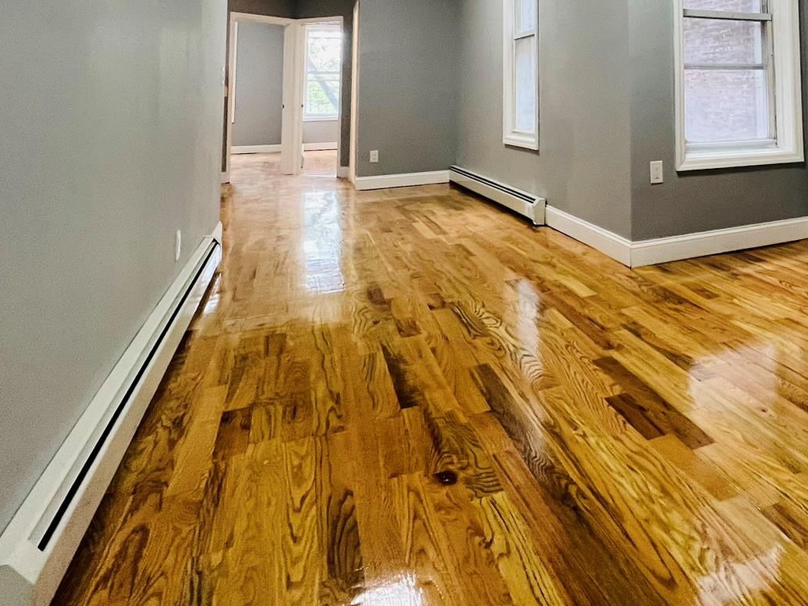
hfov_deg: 62.0
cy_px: 50
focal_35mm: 26
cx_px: 641
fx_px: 607
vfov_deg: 47.2
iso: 160
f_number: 1.8
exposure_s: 1/60
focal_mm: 1.57
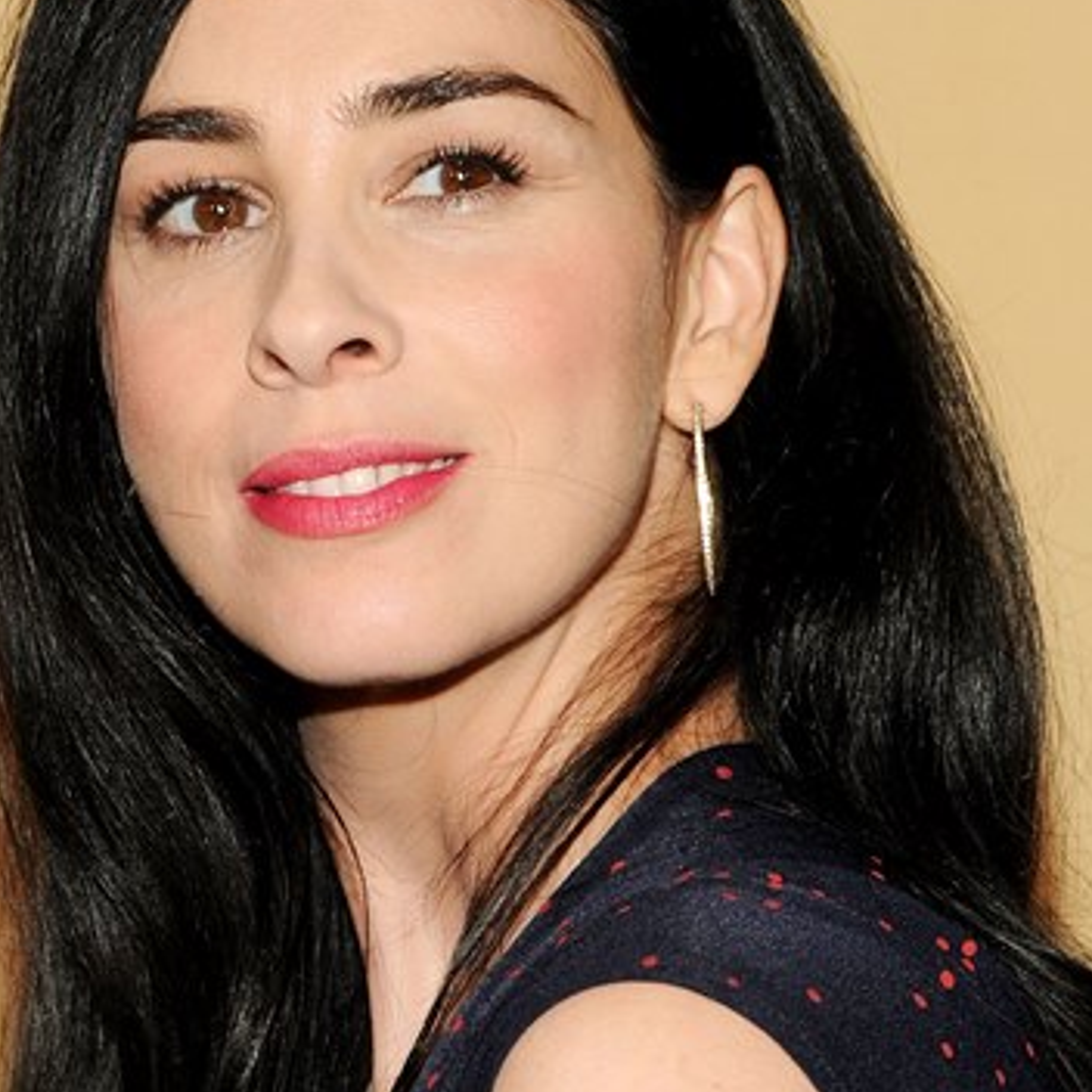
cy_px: 850
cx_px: 467
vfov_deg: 8.6
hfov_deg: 8.6
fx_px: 7245
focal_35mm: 203
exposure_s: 1/160
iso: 500
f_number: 7.1
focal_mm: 105
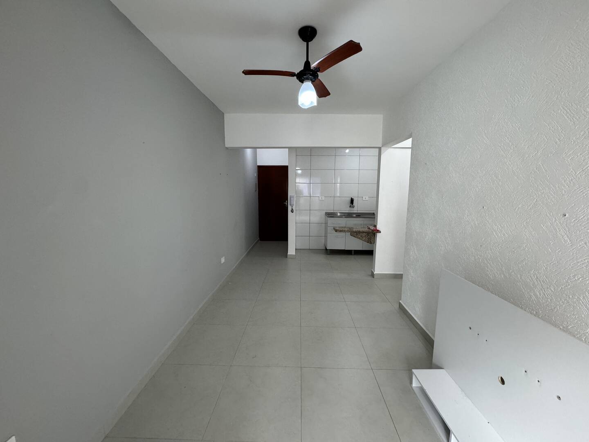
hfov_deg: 102.1
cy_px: 221
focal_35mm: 14
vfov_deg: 85.7
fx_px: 238
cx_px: 294
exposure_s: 1/120
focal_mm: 2.22
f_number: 2.2
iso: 250
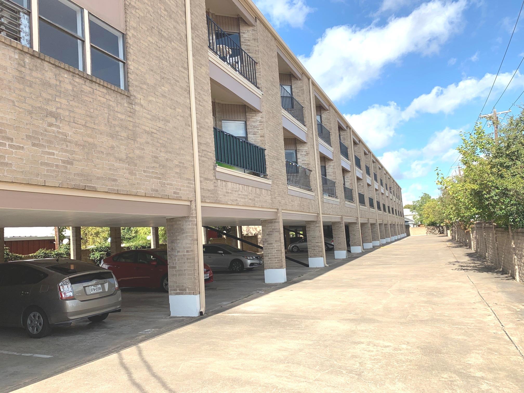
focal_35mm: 26
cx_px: 262
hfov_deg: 67.3
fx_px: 394
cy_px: 196
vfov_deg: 53.1
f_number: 1.8
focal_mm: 4.25
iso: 25
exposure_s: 1/1490
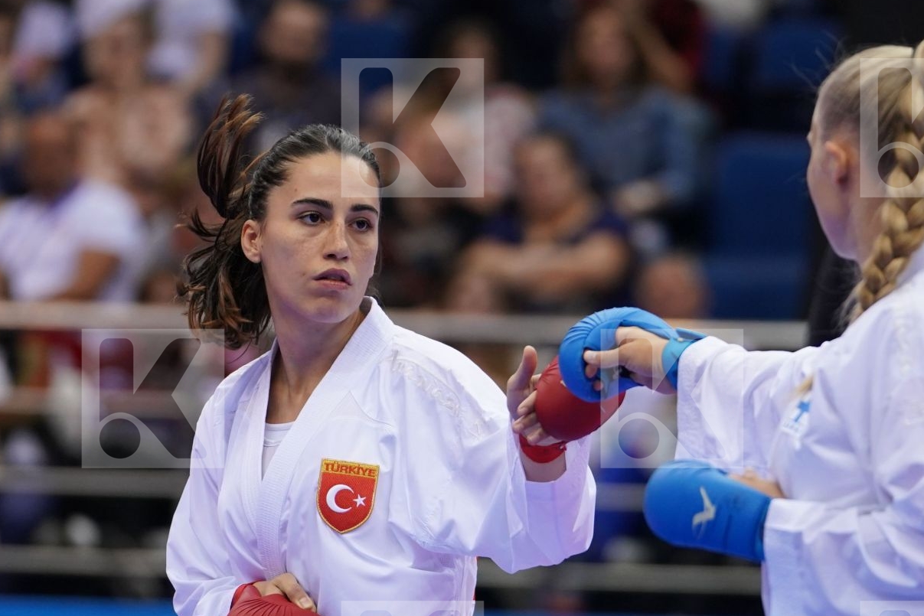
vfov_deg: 3.1
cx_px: 413
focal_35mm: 443
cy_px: 399
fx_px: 11371
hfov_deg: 4.7
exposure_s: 1/1000
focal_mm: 198
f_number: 2.8
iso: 1250
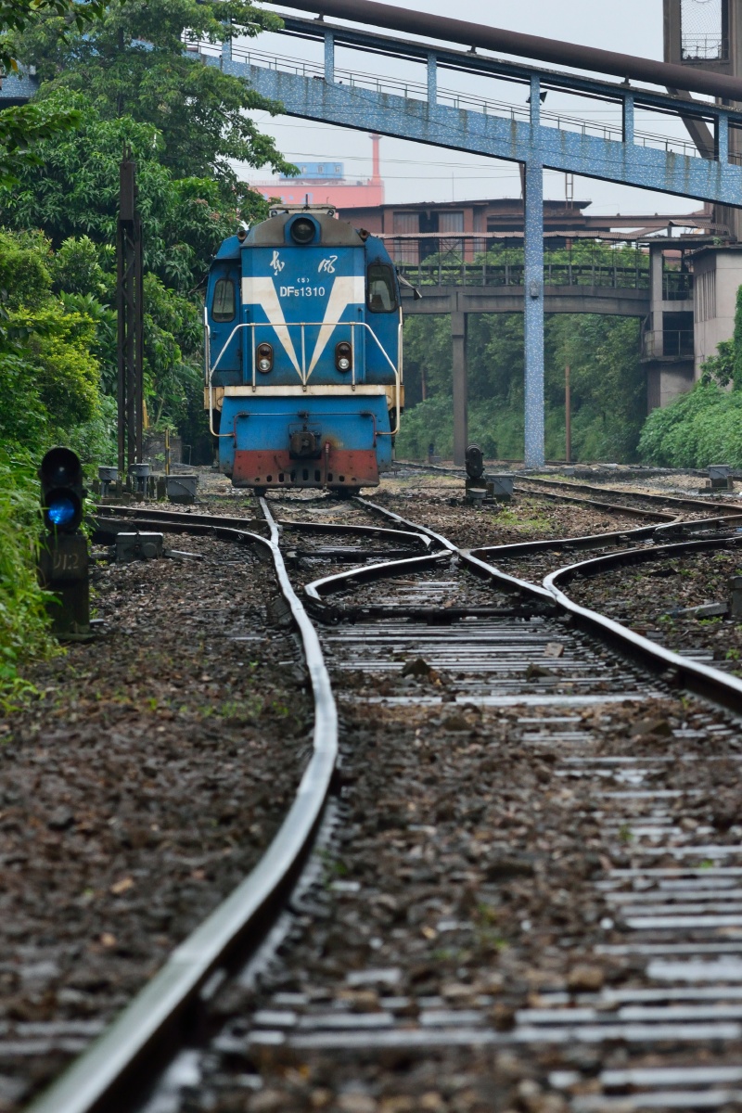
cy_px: 556
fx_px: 9274
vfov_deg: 6.9
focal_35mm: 300
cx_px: 371
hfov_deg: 4.6
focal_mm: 200
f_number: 8
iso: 800
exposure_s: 1/400
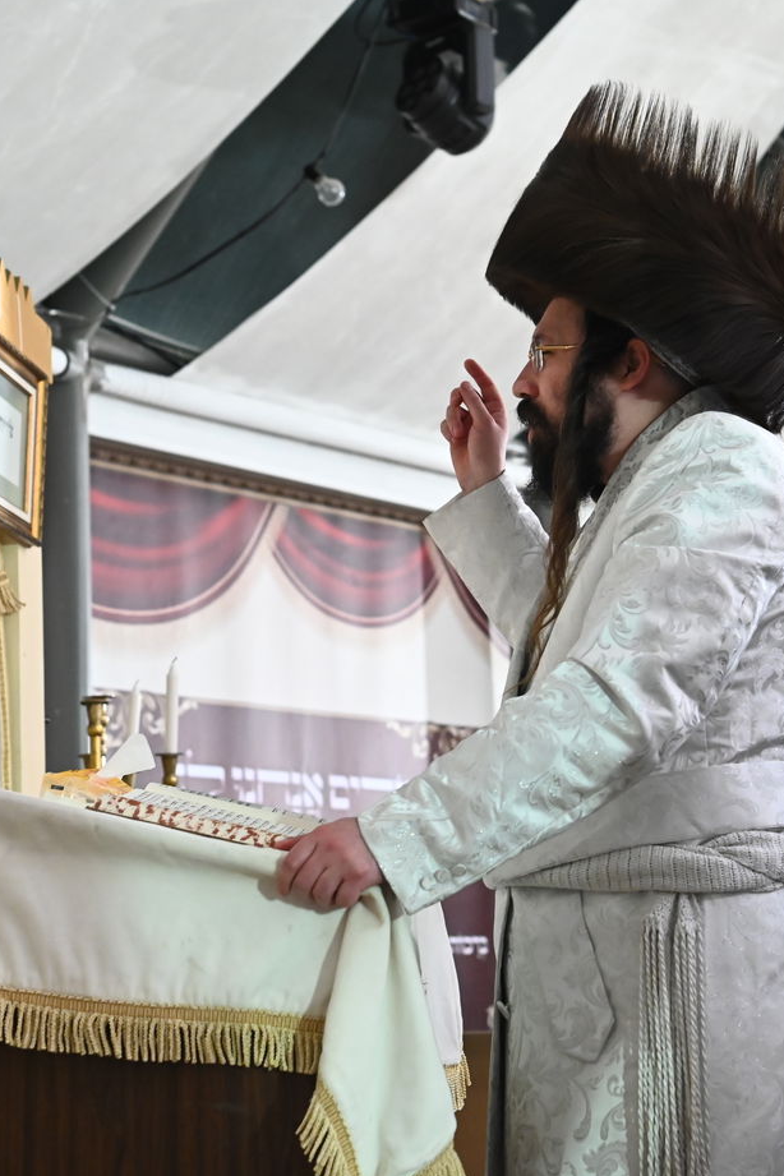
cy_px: 590
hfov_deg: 17.9
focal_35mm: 76
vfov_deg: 26.7
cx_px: 389
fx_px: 2482
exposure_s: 1/125
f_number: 4
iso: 4000
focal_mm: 50
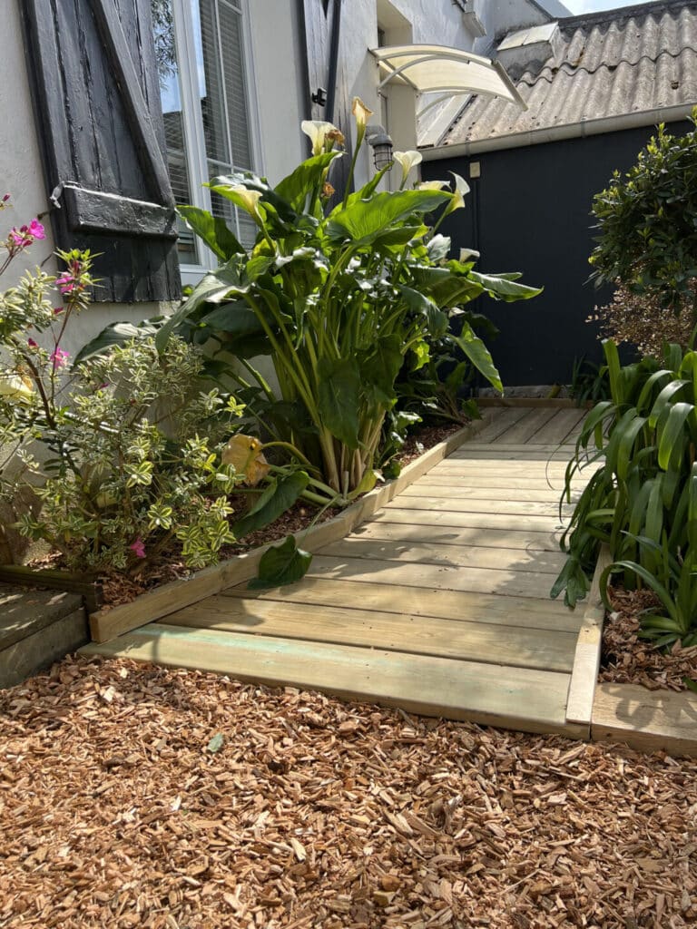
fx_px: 698
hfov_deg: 53.1
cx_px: 348
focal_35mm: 26
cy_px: 464
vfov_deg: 67.3
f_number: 1.5
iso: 50
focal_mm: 5.7
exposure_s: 1/2404
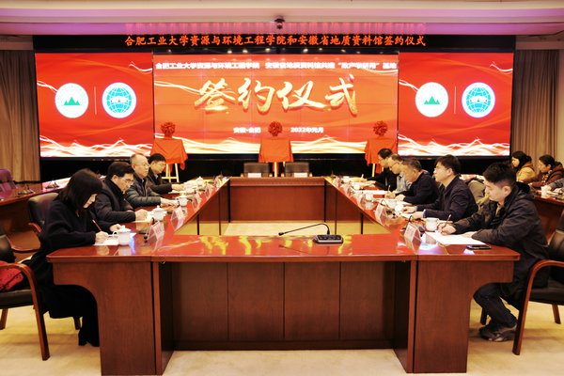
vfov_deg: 40.0
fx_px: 517
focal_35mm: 33
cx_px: 282
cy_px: 188
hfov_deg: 57.2
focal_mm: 22
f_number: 4
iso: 200
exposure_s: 1/30
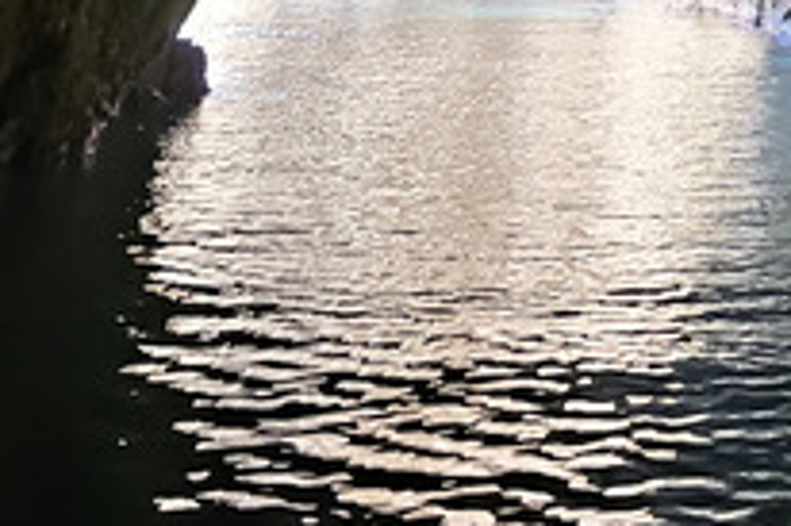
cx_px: 1137
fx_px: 2042
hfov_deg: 19.5
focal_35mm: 93
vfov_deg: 12.7
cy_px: -545
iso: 1250
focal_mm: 6.3
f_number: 1.7
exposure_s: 1/24
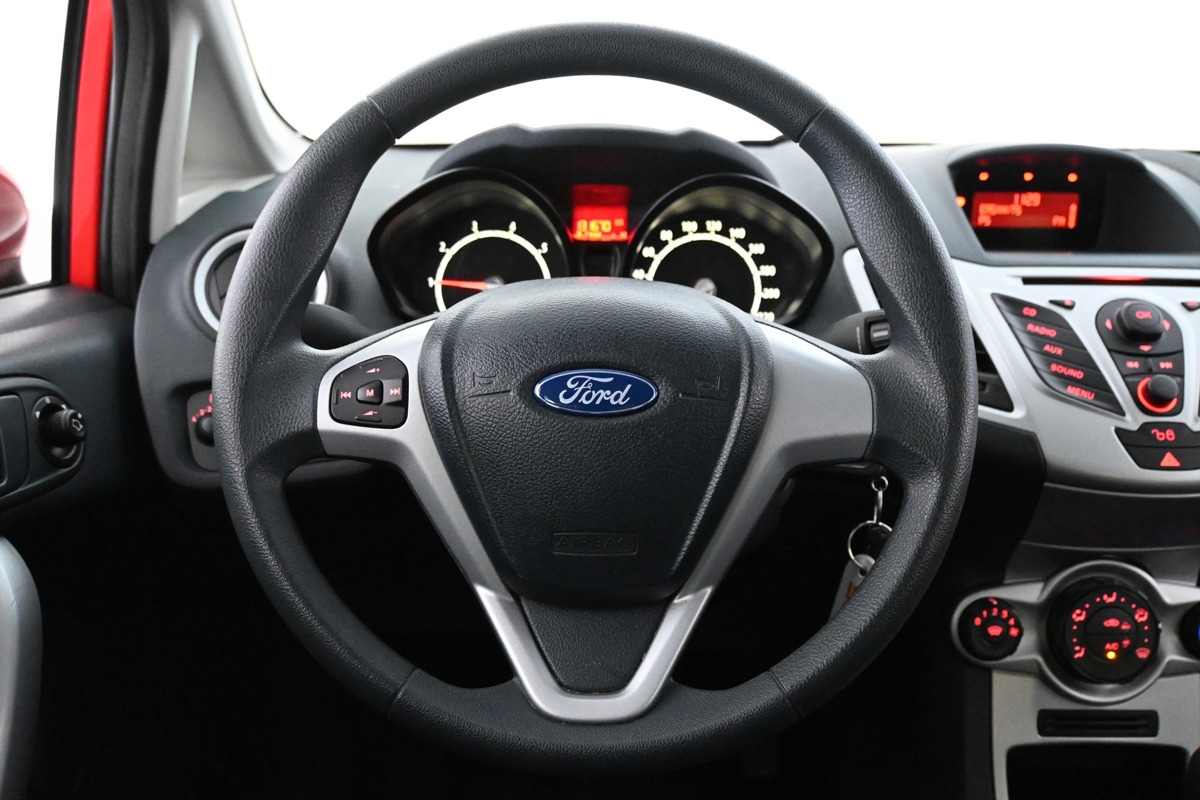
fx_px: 1125
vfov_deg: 39.1
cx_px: 600
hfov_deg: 56.1
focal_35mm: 34
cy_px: 400
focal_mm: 22.5
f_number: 4
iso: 7200
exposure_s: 1/40
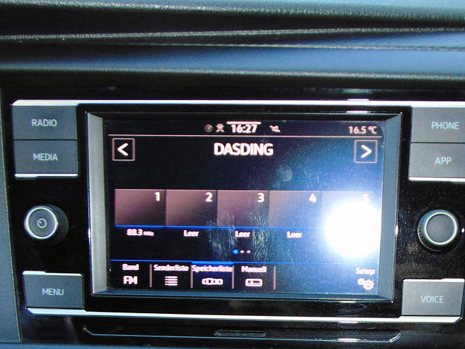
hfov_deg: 33.0
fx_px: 779
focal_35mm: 58
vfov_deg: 23.6
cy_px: 390
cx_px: 306
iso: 400
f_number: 3
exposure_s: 1/20
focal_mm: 4.5
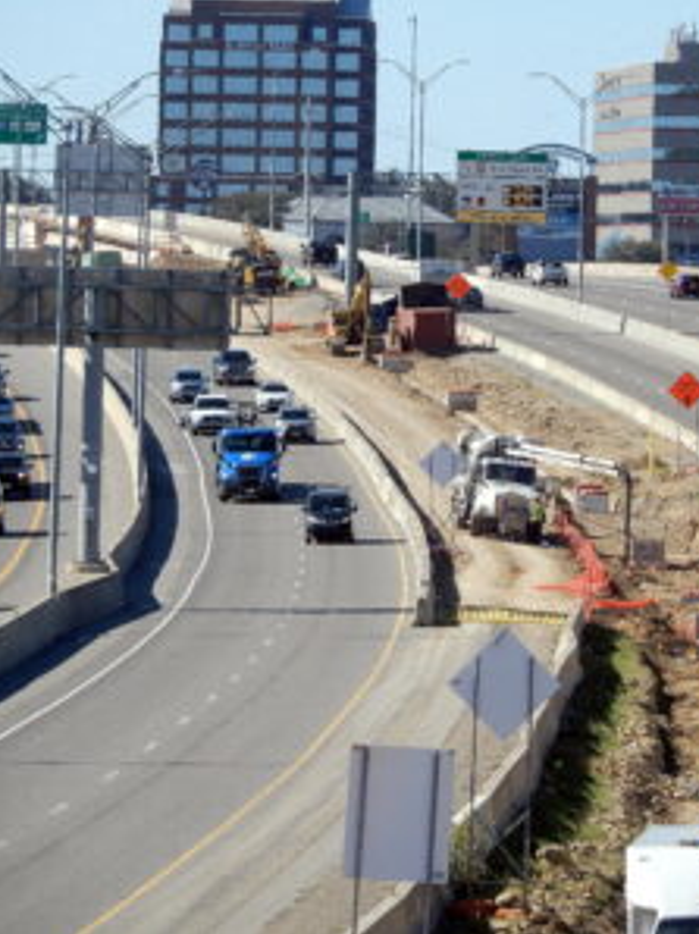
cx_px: 520
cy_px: 467
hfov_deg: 4.4
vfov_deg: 5.9
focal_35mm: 336
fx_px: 9059
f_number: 5.6
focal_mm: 44.6
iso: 80
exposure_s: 1/400
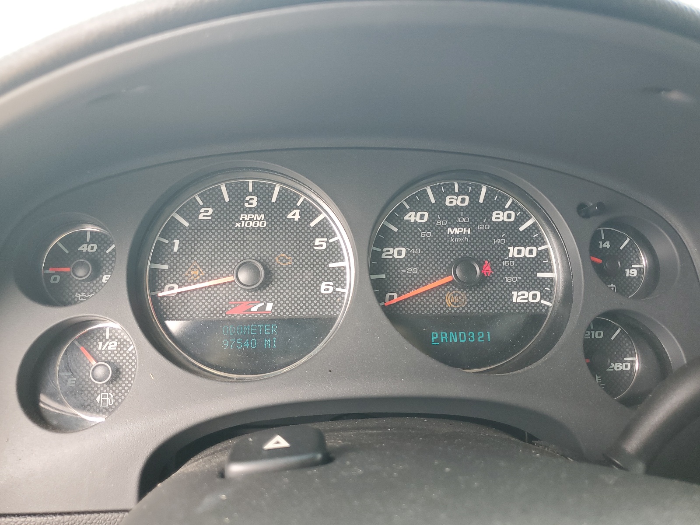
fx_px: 526
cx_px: 350
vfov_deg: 53.1
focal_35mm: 26
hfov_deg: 67.3
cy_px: 262
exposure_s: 1/120
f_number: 1.5
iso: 60
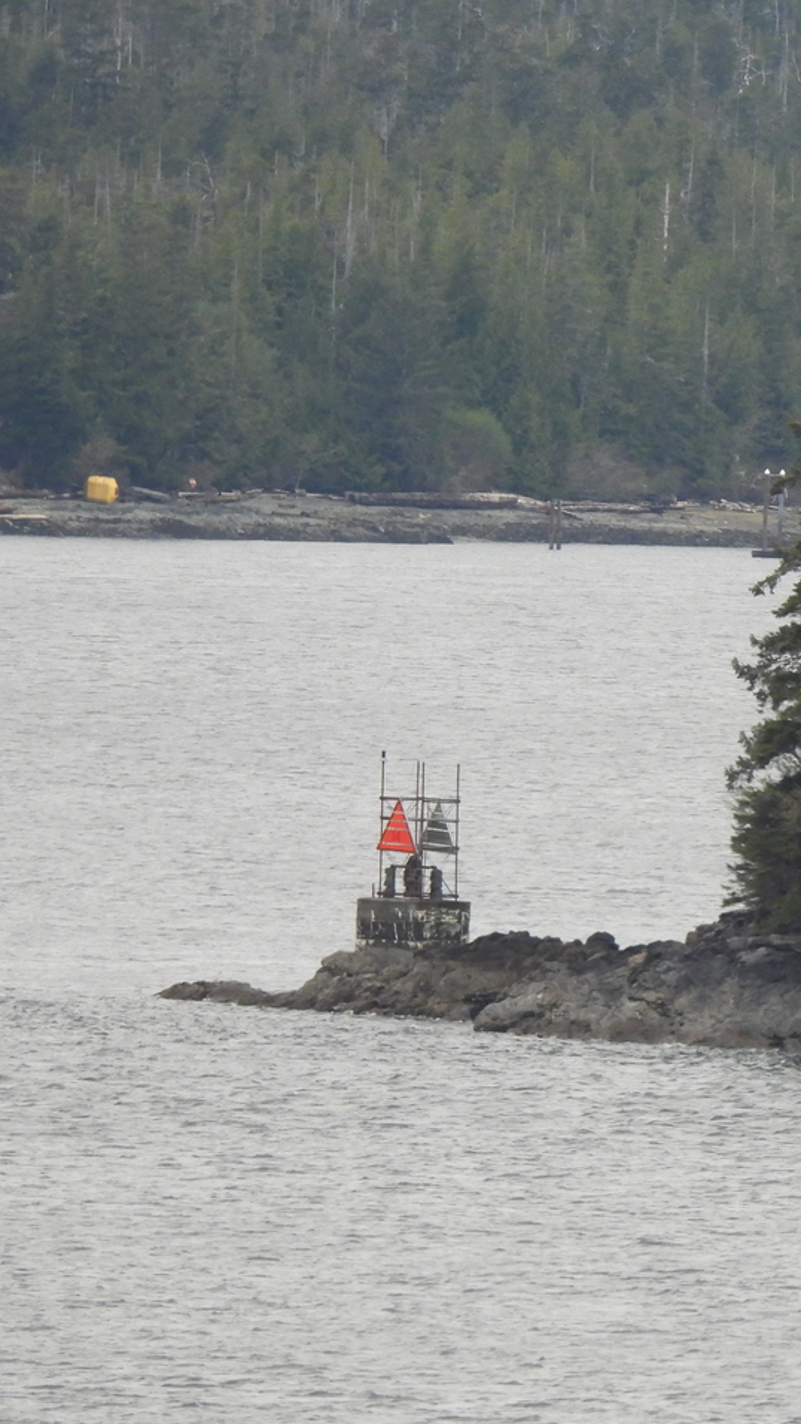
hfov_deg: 1.3
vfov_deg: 2.3
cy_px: 713
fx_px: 35773
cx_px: 936
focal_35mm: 947
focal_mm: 116
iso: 400
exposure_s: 1/400
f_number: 5.6
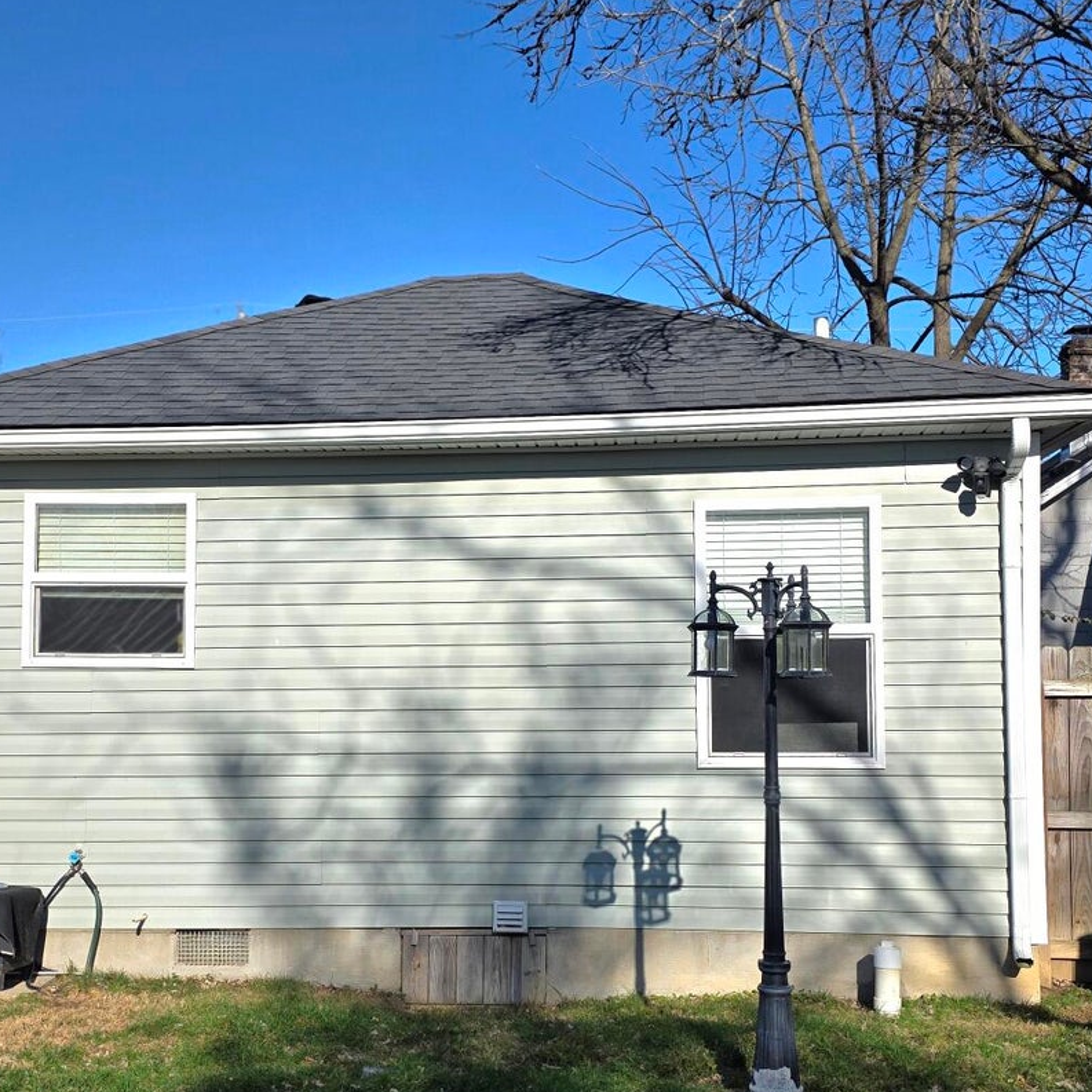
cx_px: 503
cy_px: 625
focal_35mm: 41
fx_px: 1463
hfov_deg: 40.9
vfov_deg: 40.8
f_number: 1.7
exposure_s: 1/10000
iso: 80
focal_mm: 6.3
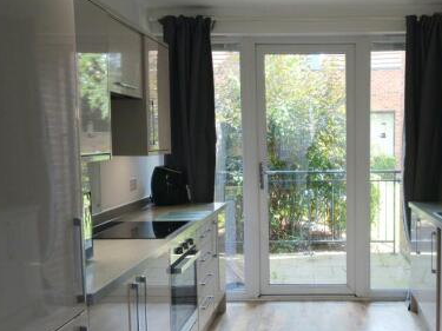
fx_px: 536
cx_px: 313
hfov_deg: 43.8
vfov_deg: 34.2
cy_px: 196
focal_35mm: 42
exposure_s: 1/50
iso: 100
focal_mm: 4
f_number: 1.8
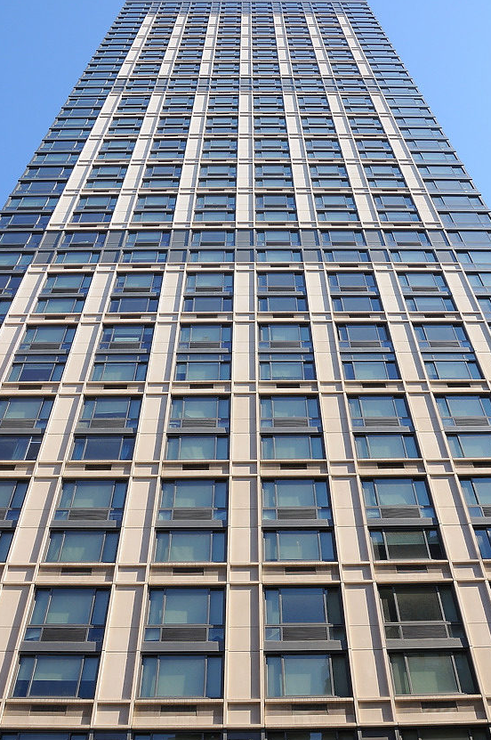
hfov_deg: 34.1
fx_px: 800
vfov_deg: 49.6
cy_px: 397
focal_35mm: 39
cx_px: 249
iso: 200
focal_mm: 24
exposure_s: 1/200
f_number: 9
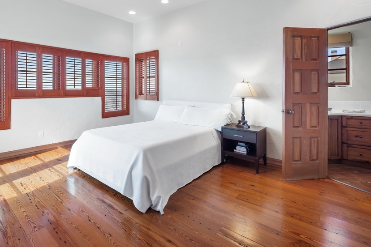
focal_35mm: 18
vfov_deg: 66.3
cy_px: 91
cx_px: 165
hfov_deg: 89.7
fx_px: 185
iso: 200
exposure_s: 1/6
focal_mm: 7
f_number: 7.1
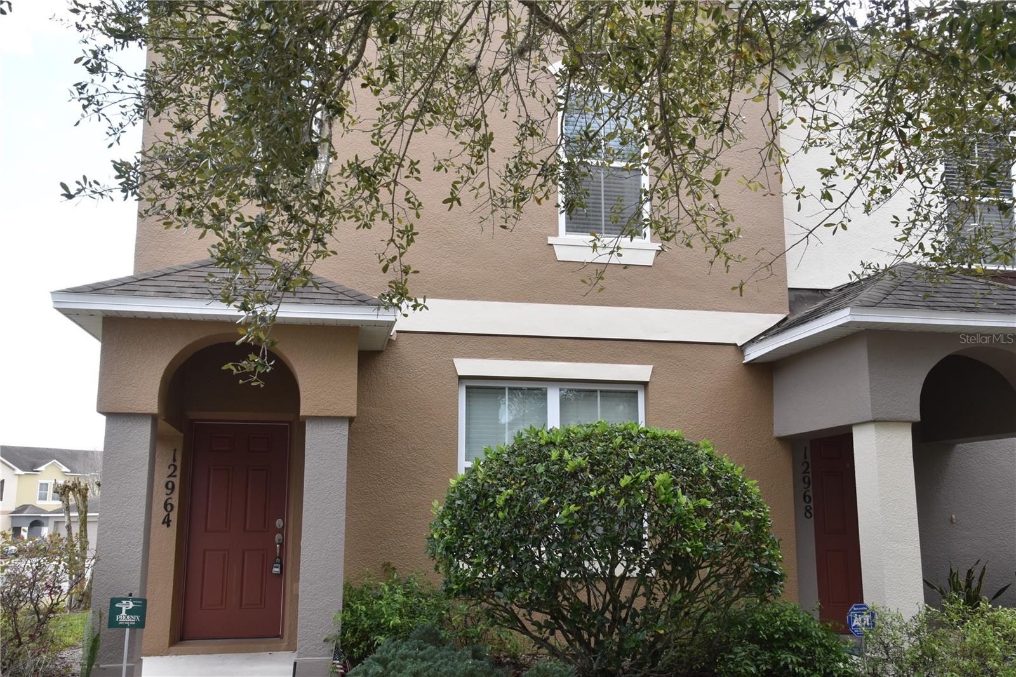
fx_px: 931
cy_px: 338
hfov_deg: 57.2
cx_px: 508
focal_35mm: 33
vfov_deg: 40.0
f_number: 7.1
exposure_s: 1/200
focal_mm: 22
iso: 400
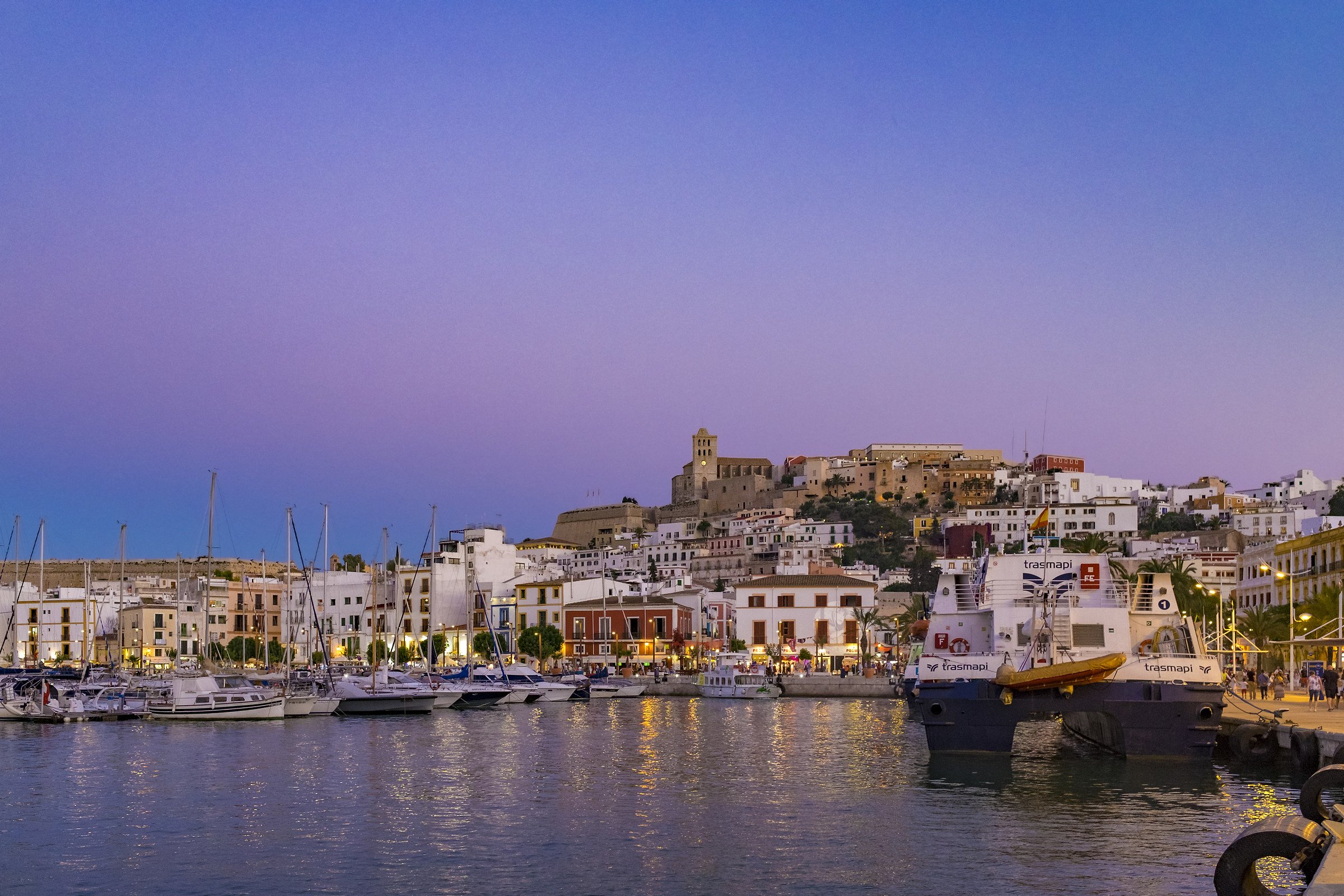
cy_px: 448
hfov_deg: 54.4
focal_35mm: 35
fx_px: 1307
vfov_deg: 37.9
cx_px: 672
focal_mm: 23
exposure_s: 1/60
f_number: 4
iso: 1600
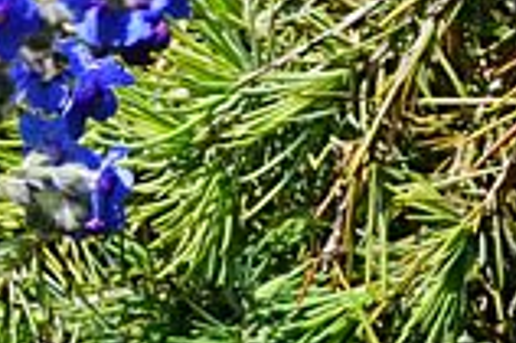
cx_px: -1424
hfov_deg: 5.7
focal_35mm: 320
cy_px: 466
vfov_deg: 4.3
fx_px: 4582
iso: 100
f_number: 9
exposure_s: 1/100
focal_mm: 41
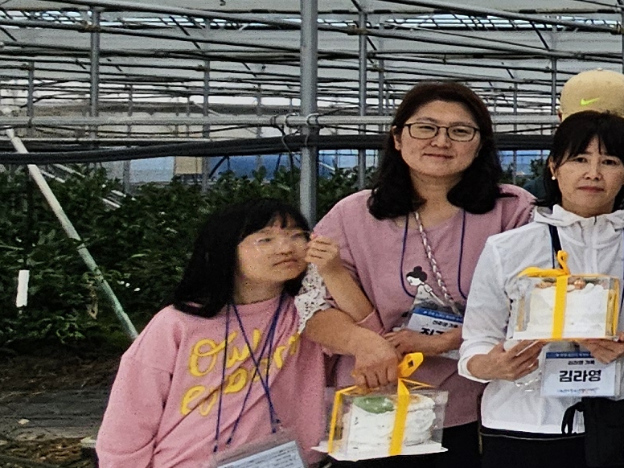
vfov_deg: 21.7
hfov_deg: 16.2
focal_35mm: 67
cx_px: 1425
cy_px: 100
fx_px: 1208
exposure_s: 1/434
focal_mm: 2.2
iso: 50
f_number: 2.2
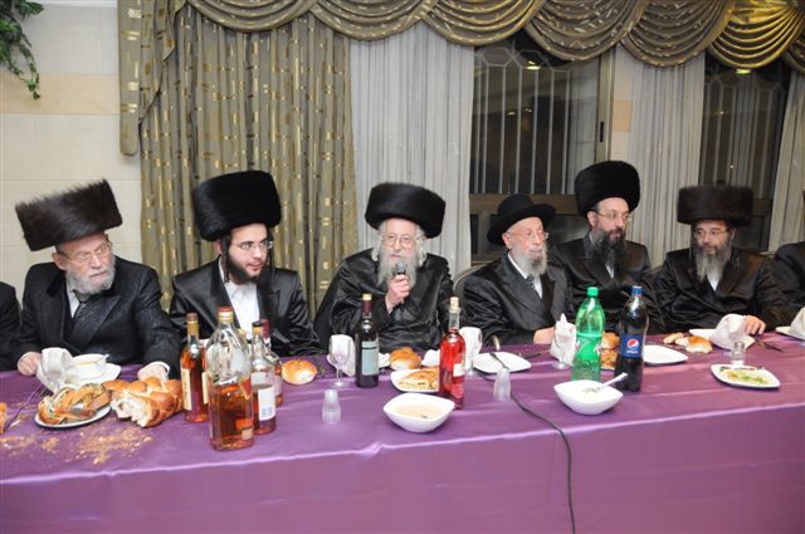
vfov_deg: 47.8
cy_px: 267
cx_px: 402
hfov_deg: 67.4
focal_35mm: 27
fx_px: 603
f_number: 4.5
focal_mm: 18
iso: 640
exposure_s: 1/100
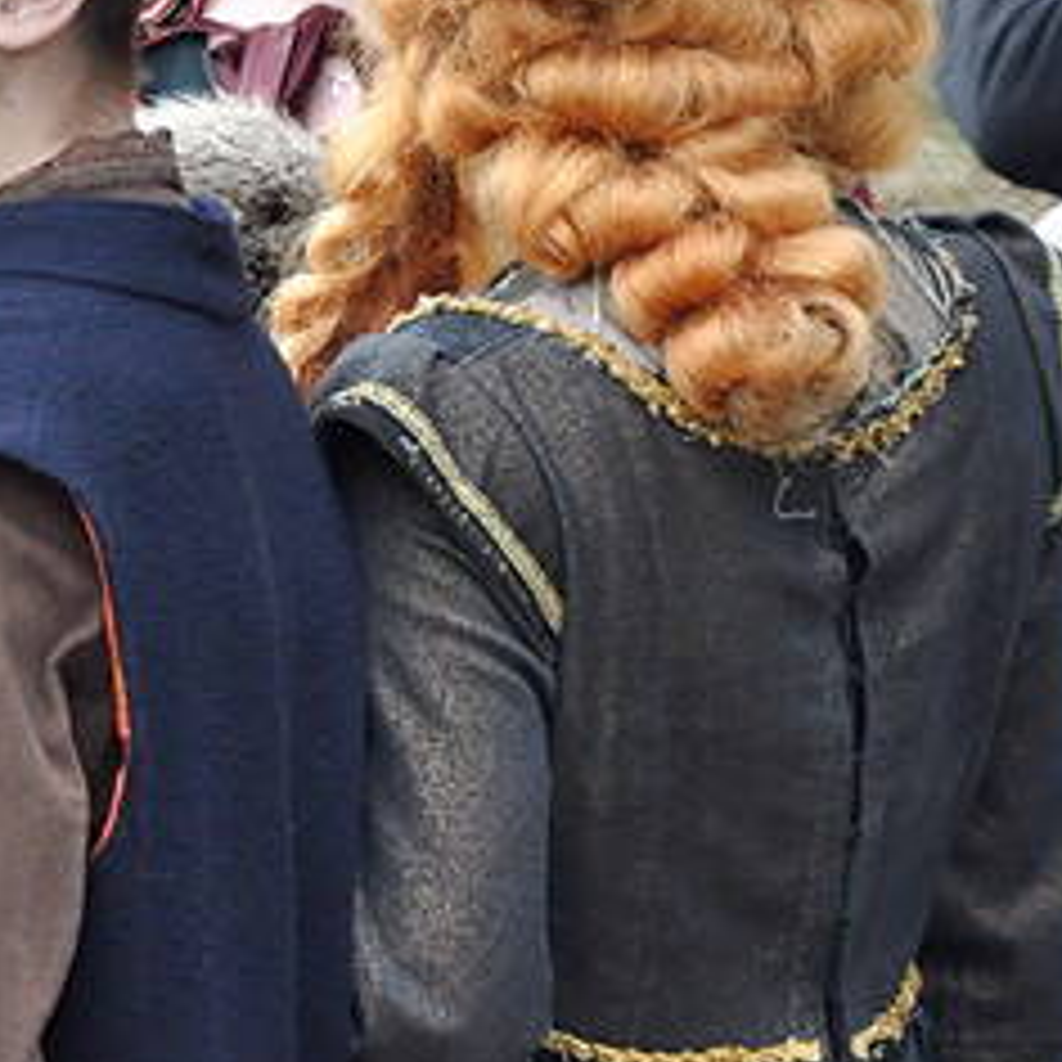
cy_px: 308
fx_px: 10517
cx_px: -225
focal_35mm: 303
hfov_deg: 5.8
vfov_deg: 5.8
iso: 1250
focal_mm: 66
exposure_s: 1/800
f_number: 7.1
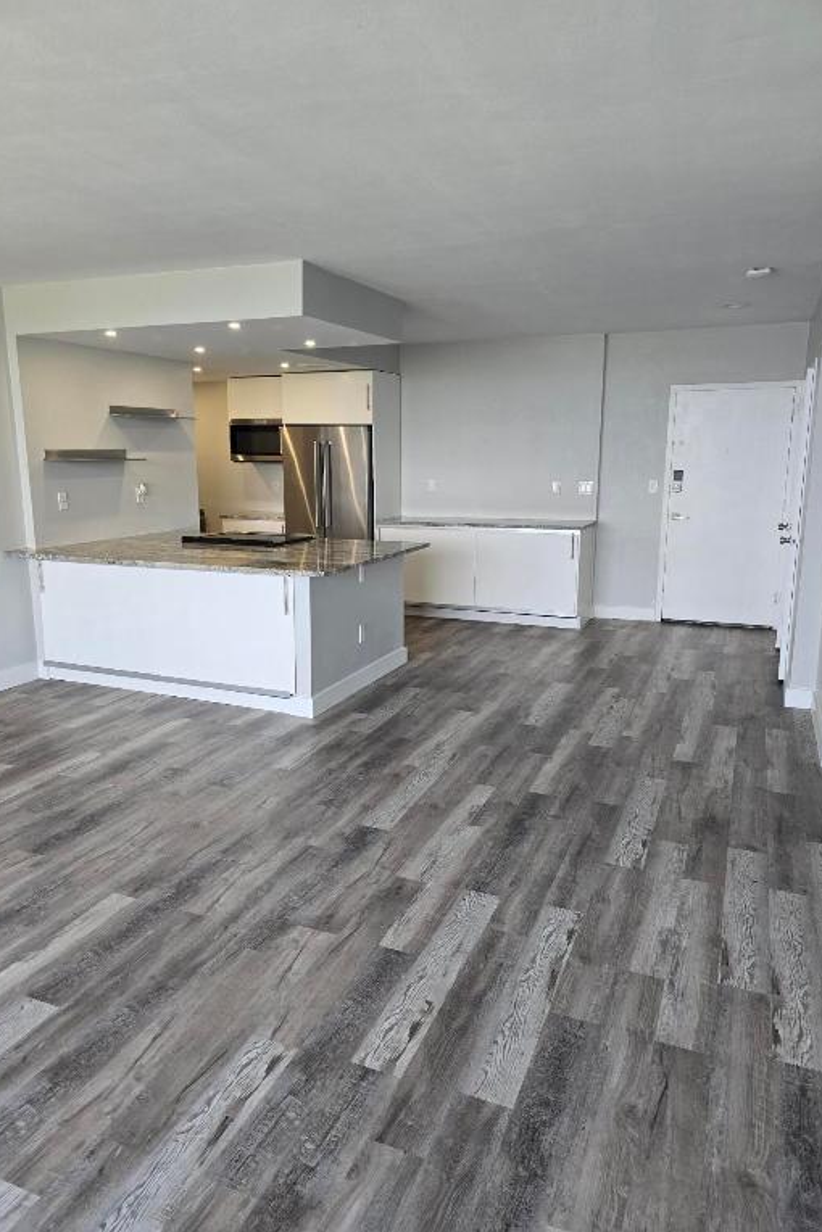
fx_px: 822
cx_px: 393
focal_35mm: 24
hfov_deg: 53.1
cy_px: 615
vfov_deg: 73.7
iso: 125
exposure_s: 1/120
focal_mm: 6.3
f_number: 1.7
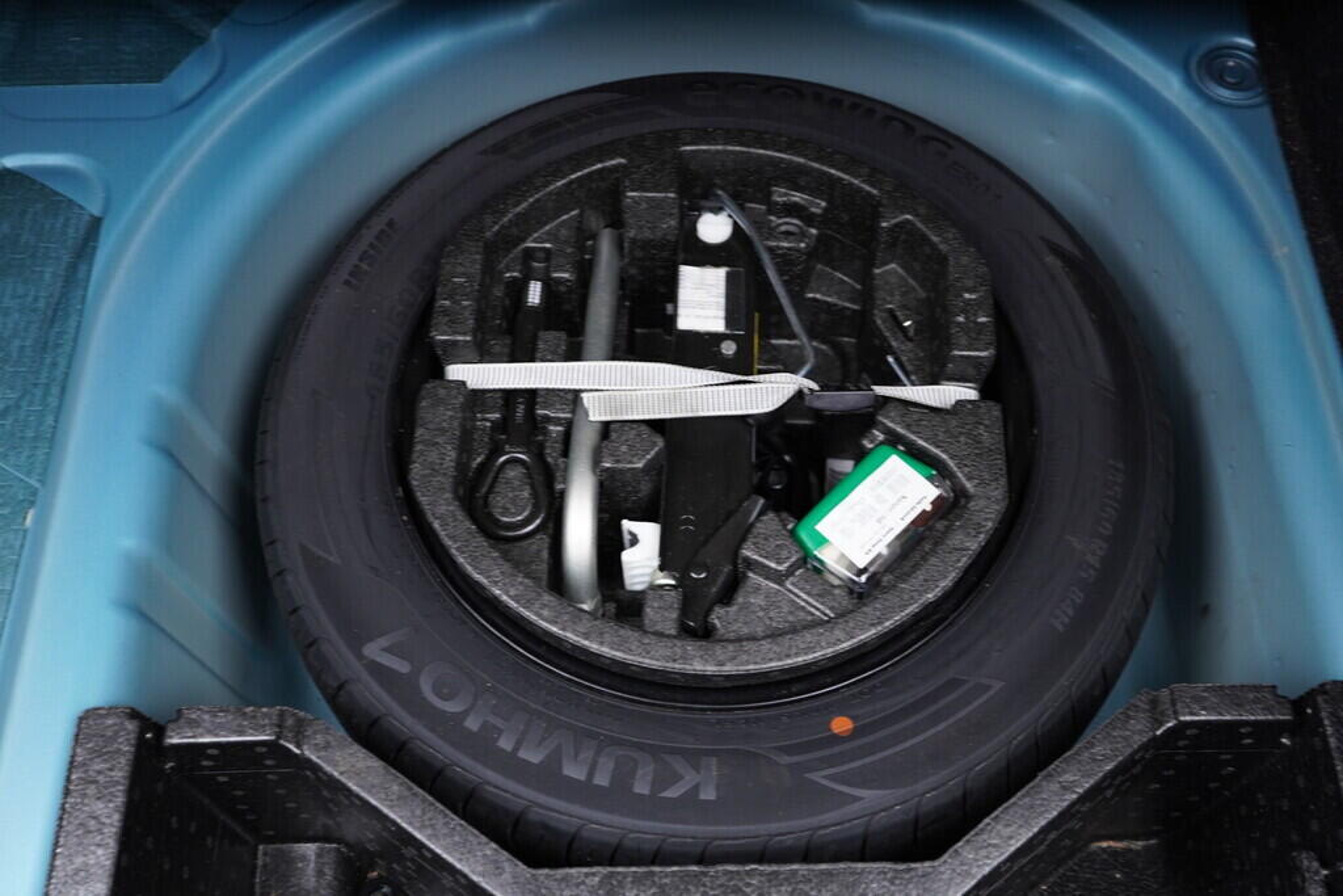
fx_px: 1343
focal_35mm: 36
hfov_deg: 53.1
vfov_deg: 36.9
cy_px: 448
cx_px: 672
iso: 400
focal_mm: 24
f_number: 2.8
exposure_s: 1/40
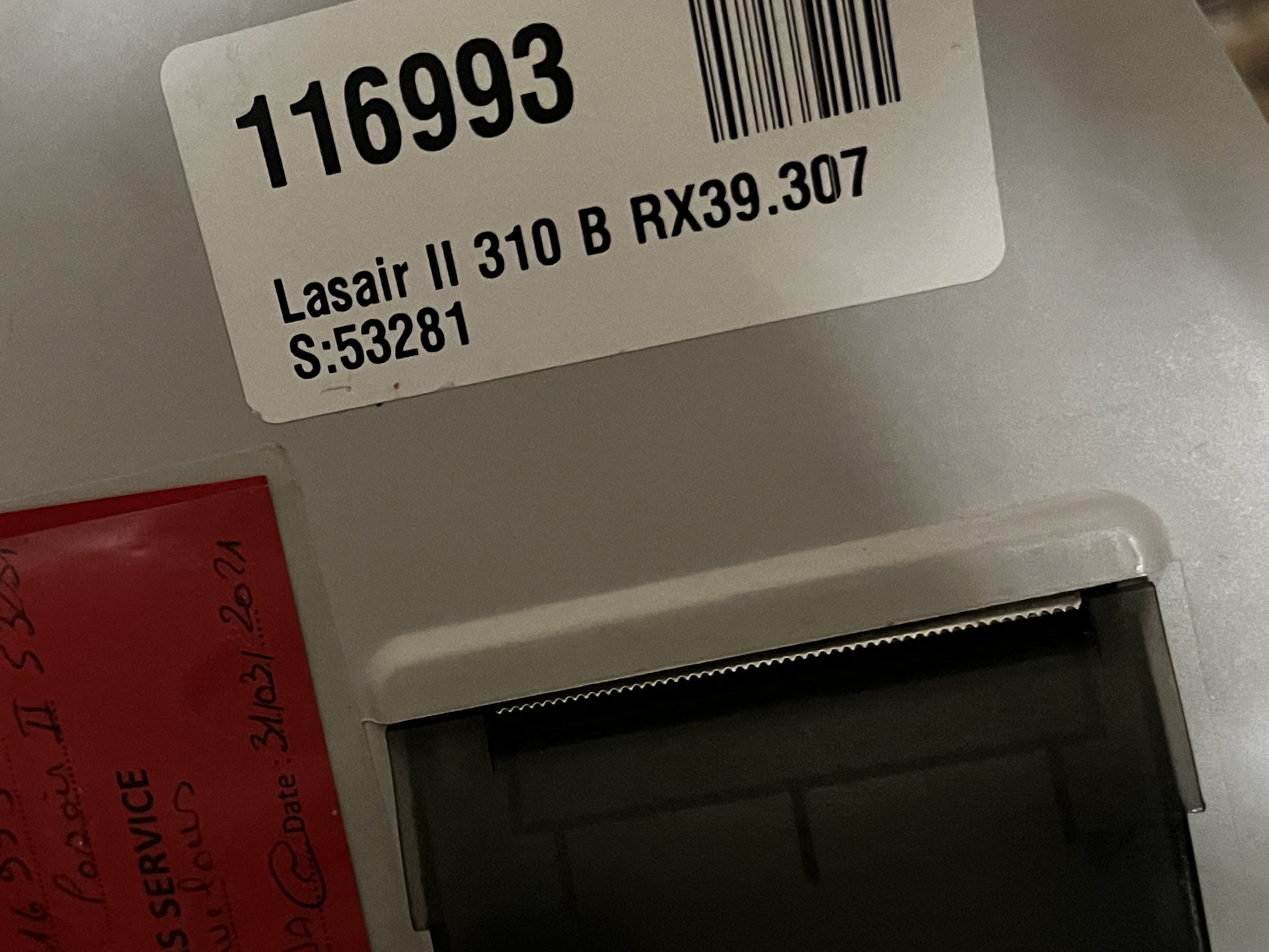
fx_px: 1723
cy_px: 647
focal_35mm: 47
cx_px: 414
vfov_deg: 30.6
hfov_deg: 39.9
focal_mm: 5.1
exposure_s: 1/25
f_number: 1.6
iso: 640
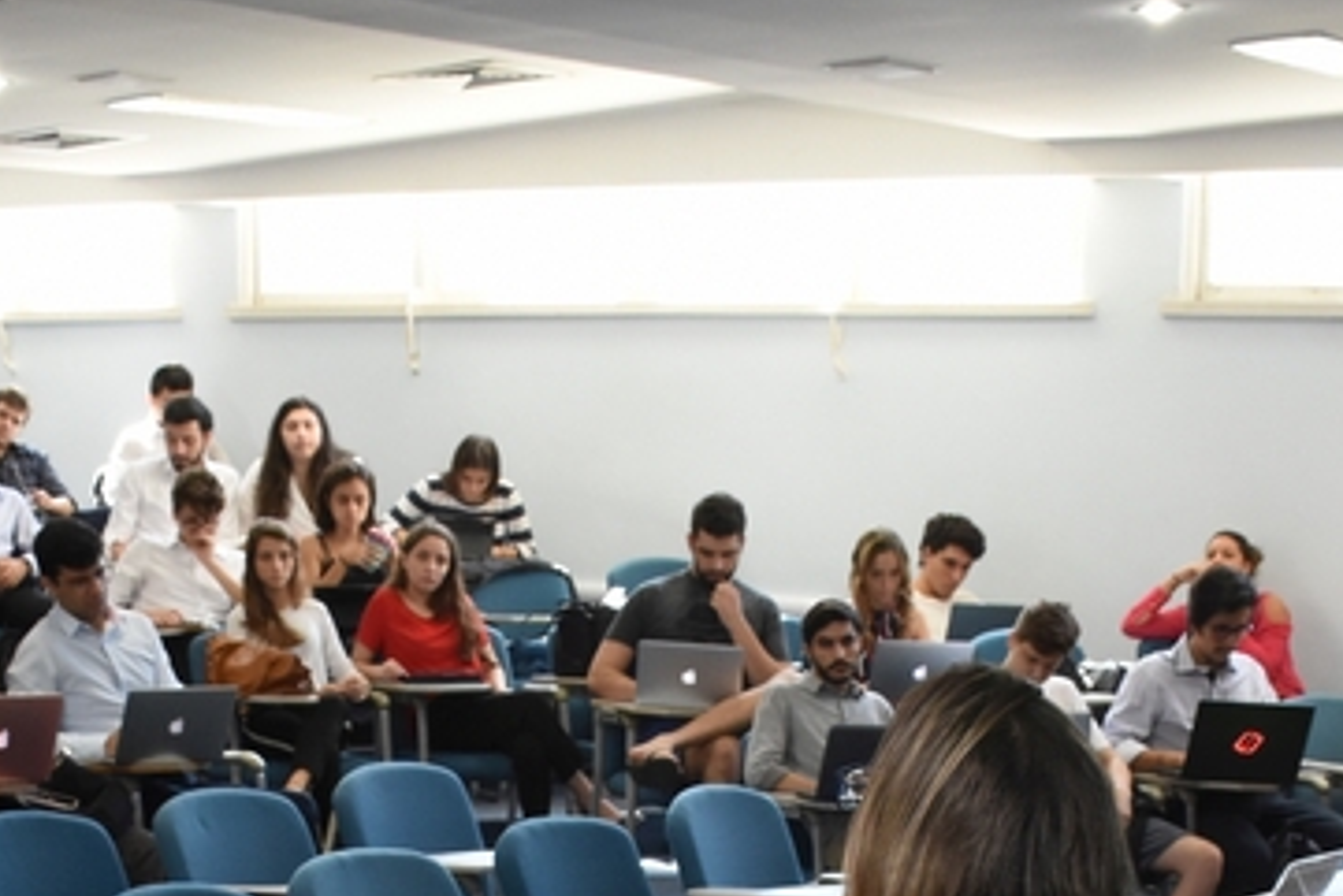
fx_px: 3097
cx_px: 696
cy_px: 1218
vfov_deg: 15.5
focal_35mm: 83
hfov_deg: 24.5
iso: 1250
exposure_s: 1/50
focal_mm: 20
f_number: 9
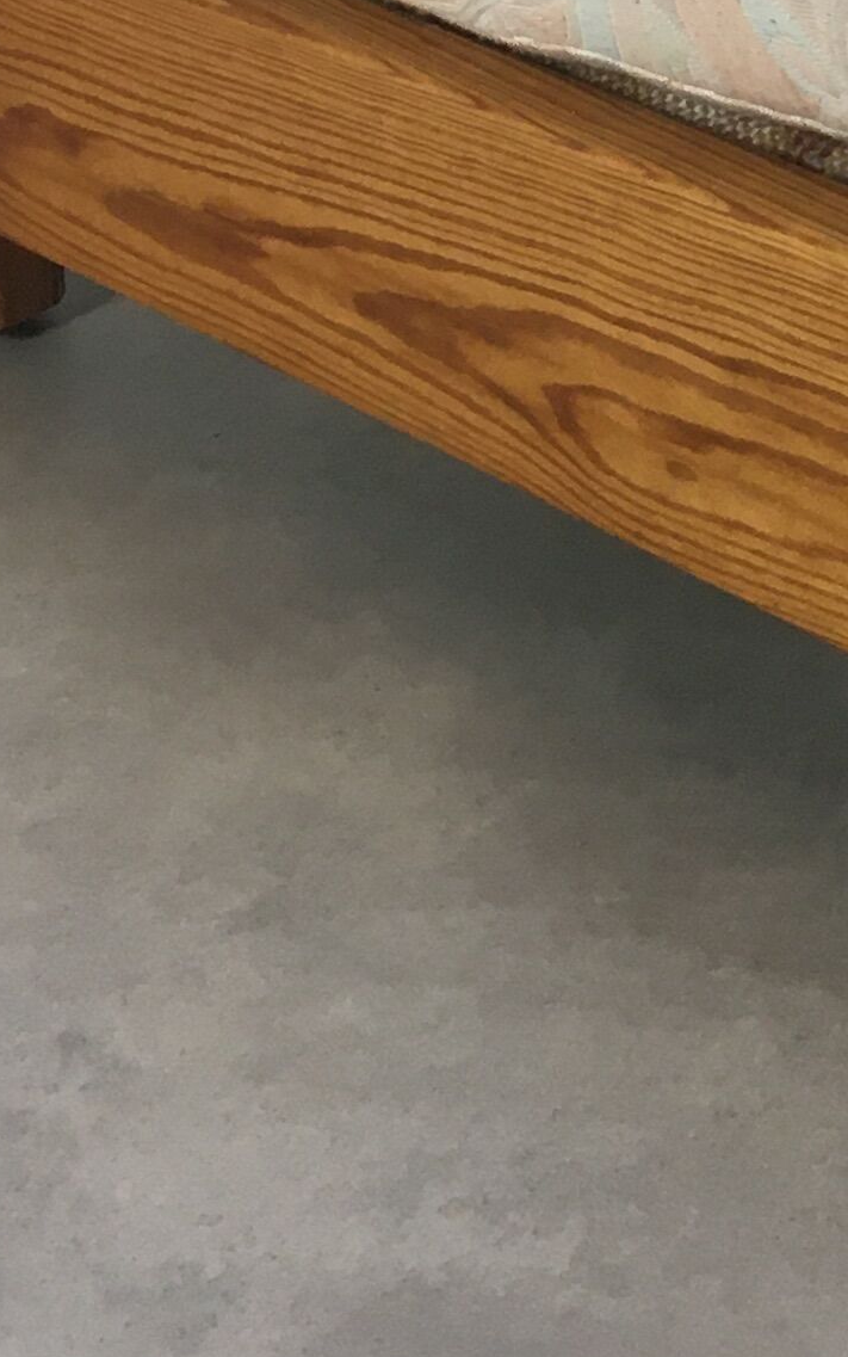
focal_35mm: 109
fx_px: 4029
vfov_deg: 17.5
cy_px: -560
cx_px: 1087
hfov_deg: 11.7
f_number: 2.2
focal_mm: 4.15
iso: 40
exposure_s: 1/33
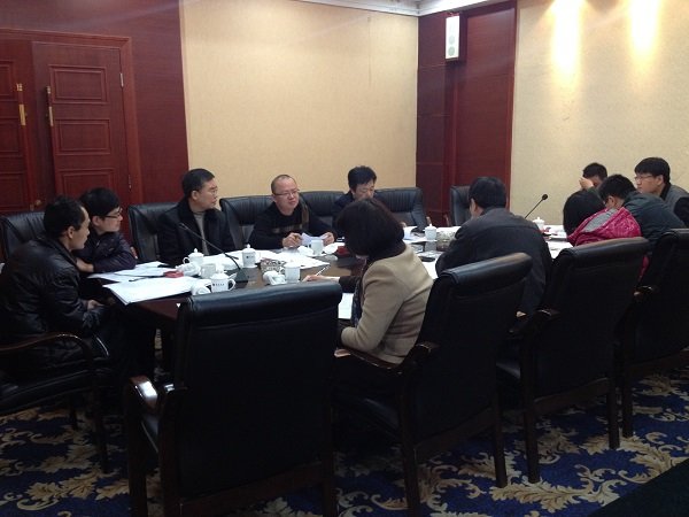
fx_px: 697
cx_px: 344
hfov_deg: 52.6
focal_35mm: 35
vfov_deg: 40.7
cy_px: 258
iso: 200
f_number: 2.4
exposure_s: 1/20
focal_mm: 4.28
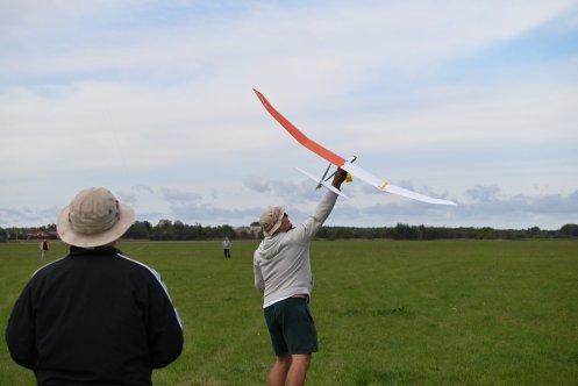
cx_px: 289
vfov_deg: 13.7
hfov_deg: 20.4
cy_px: 193
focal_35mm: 100
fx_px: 1606
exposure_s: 1/1250
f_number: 9
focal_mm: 100
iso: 640
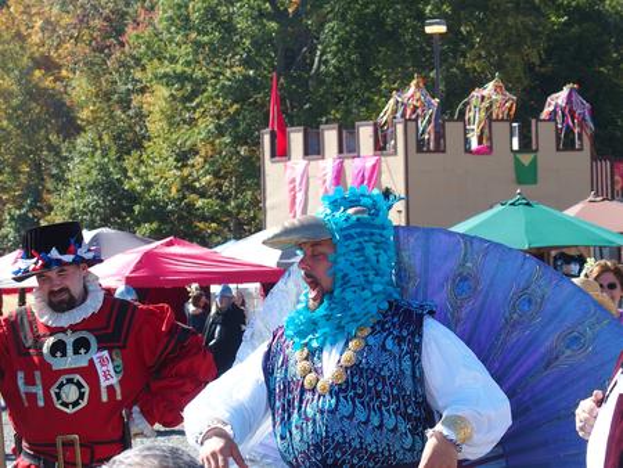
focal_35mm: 112
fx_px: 2017
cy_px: 234
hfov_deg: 17.6
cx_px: 312
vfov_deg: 13.2
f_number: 3.5
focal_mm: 24
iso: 100
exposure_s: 1/500
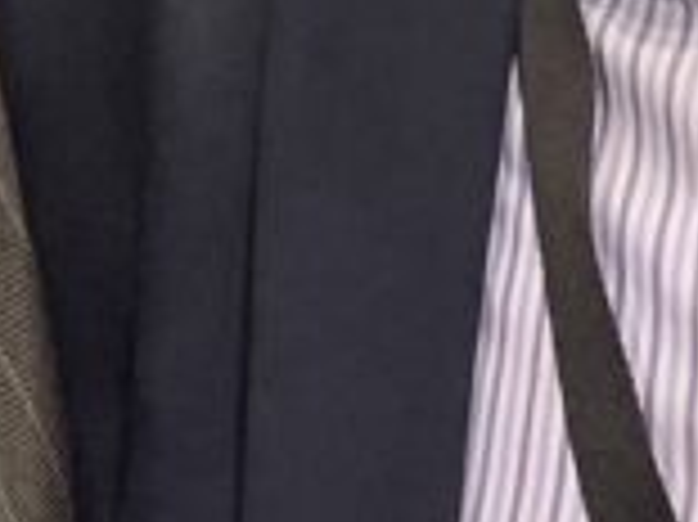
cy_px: -657
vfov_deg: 7.0
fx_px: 4050
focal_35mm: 201
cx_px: 140
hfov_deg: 9.8
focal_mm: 4.25
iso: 125
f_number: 1.8
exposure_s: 1/60
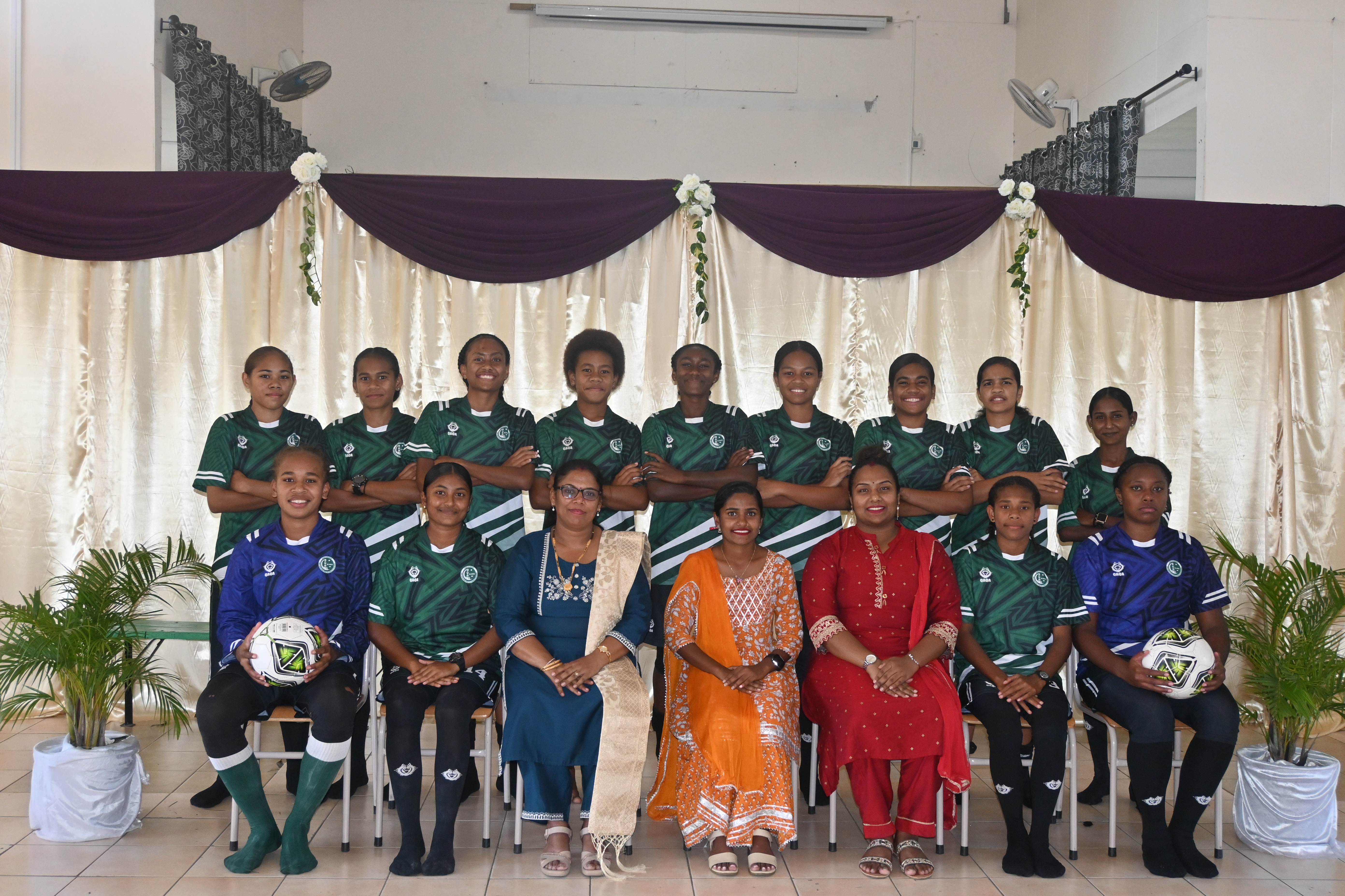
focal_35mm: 37
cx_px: 672
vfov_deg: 36.2
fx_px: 1373
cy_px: 448
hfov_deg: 52.2
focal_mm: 24.5
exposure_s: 1/125
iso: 1250
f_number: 4.2
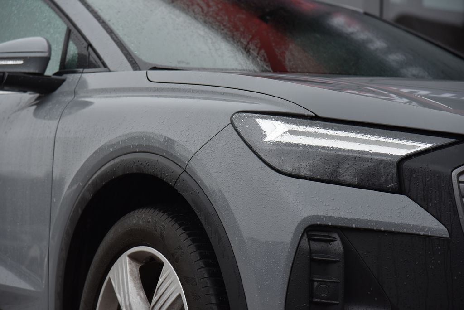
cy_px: 155
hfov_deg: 17.1
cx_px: 232
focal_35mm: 120
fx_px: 1547
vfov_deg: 11.4
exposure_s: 1/100
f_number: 5
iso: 500
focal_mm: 120
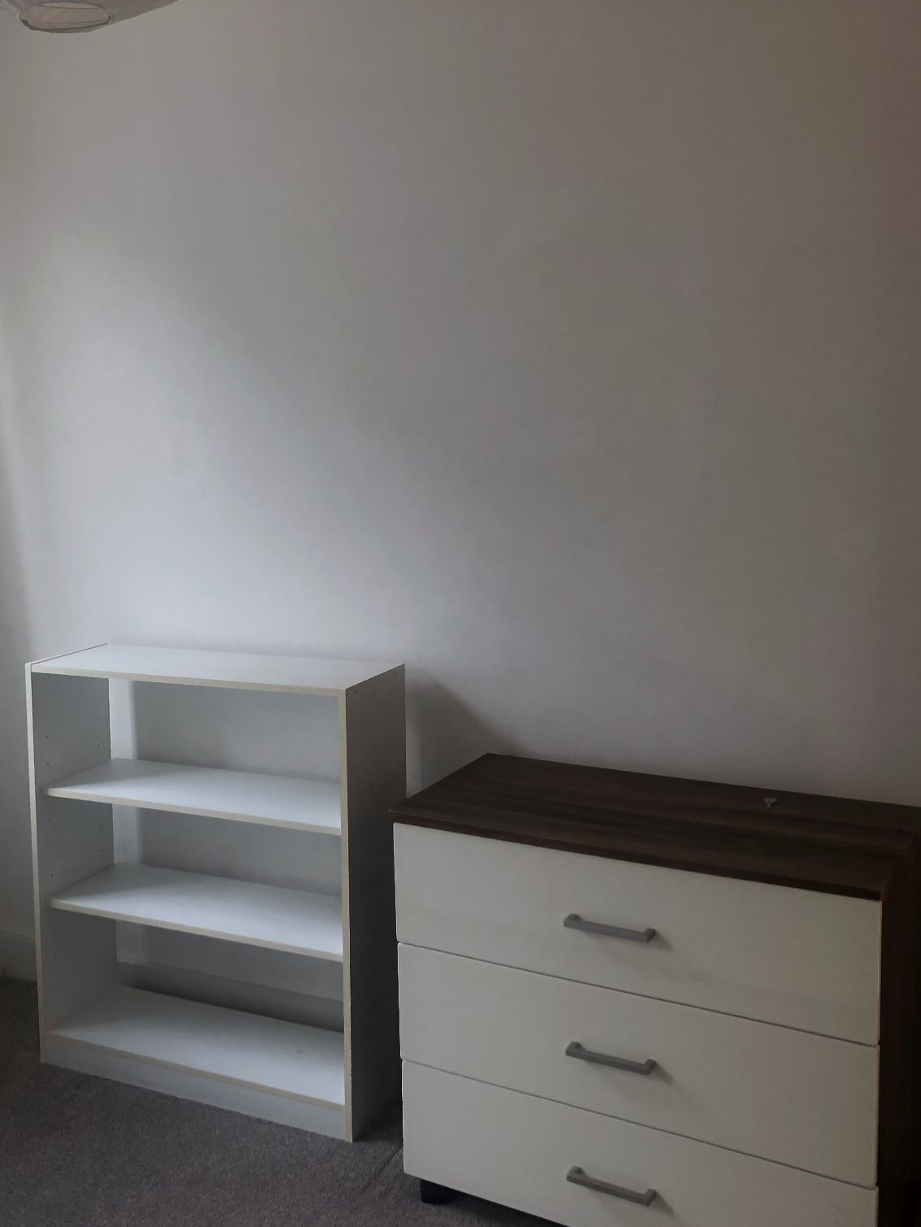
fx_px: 1348
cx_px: 260
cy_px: 619
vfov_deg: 49.0
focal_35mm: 38
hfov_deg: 37.0
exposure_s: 1/120
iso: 40
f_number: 1.8
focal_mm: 3.99
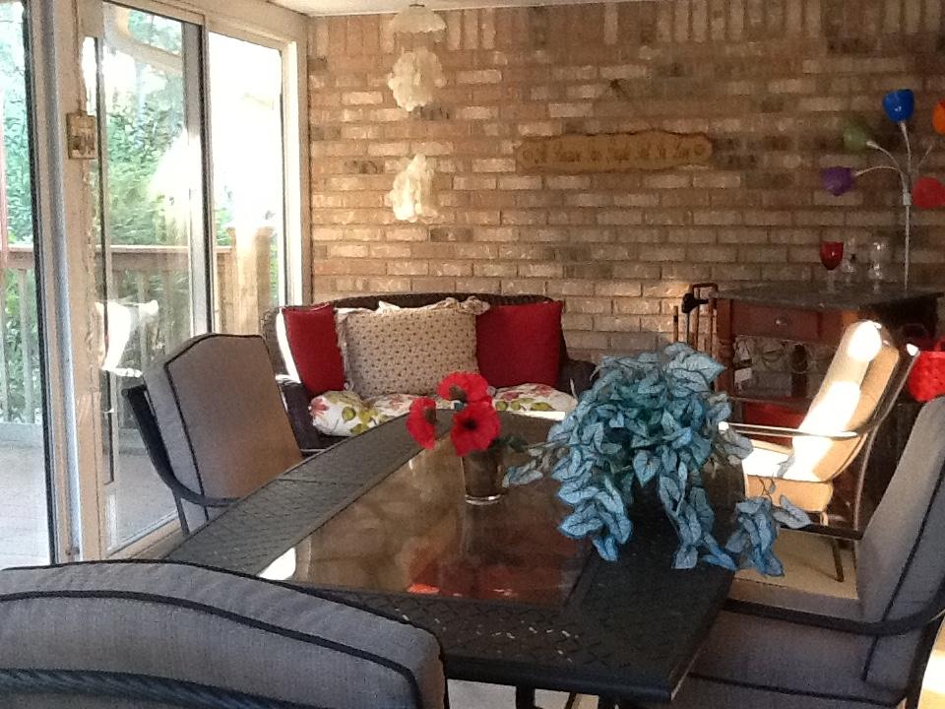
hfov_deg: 42.9
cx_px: 472
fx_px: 1201
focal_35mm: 44
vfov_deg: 32.9
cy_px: 354
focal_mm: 2.03
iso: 250
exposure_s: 1/30
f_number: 2.4
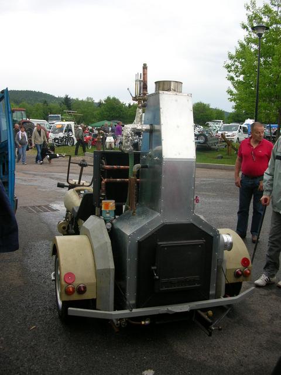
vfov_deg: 52.6
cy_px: 188
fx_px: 379
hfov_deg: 40.7
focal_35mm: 35
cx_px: 140
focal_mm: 5.8
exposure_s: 1/271
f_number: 2.8
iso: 50
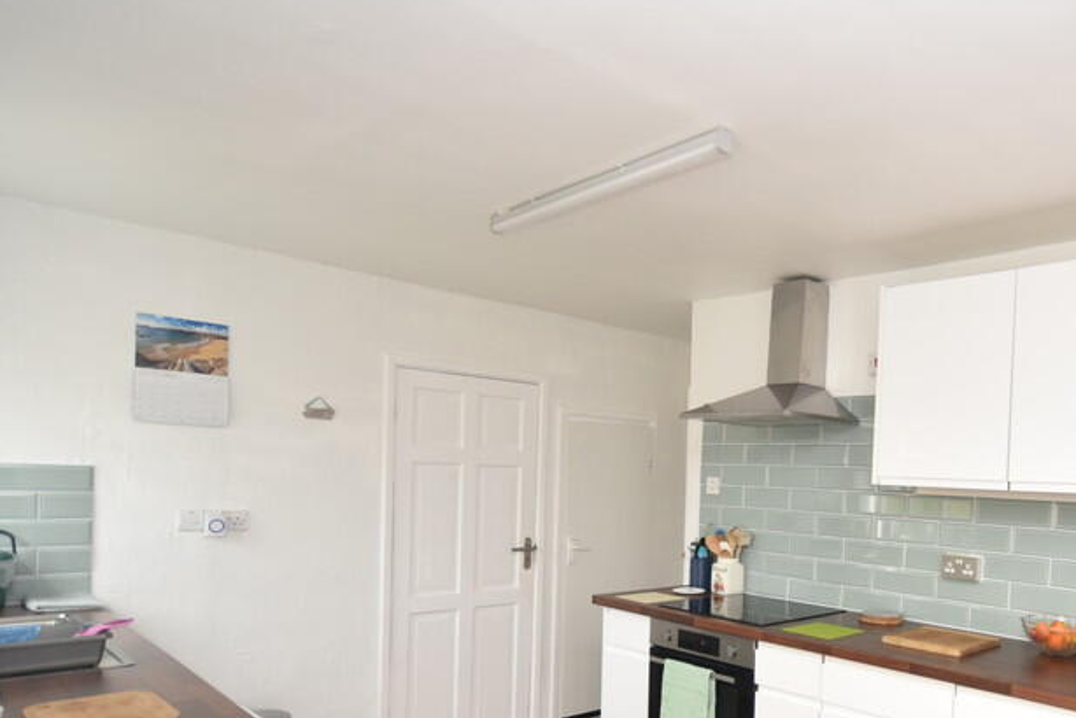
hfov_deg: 67.7
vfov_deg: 50.2
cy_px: 491
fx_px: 748
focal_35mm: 25
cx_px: 783
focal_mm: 10
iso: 720
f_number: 5
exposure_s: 1/200
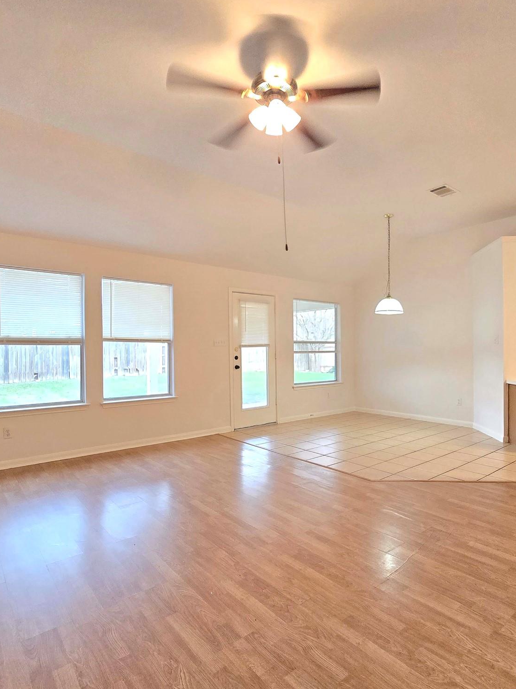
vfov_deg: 87.8
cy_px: 346
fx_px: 358
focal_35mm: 18
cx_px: 293
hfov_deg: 71.2
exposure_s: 1/60
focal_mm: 2.2
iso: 320
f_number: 2.2
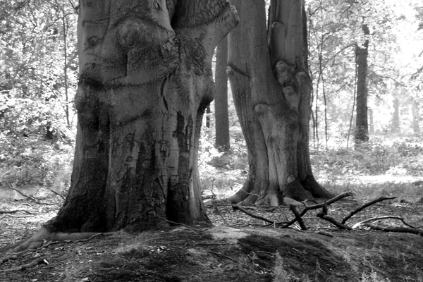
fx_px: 1198
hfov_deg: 20.0
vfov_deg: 13.4
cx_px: 212
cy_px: 141
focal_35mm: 102
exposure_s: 1/20
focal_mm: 16.8
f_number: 4.6
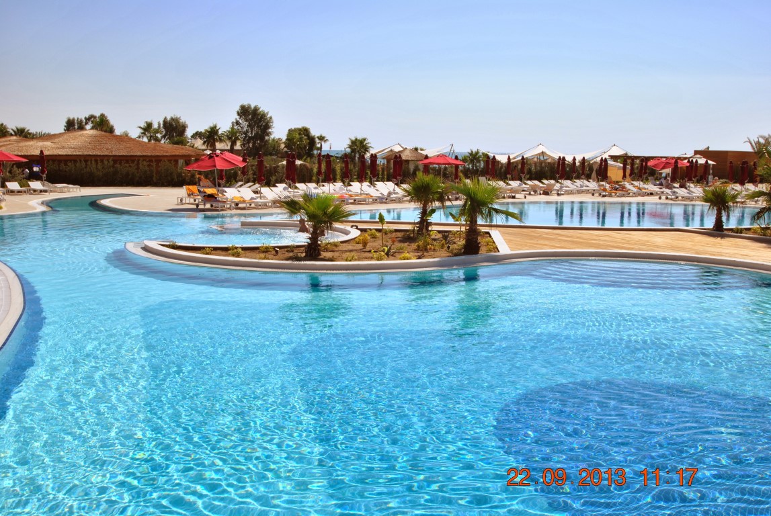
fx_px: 772
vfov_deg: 37.0
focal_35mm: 36
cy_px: 258
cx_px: 386
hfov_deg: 53.1
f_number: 9
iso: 100
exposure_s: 1/320
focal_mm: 24
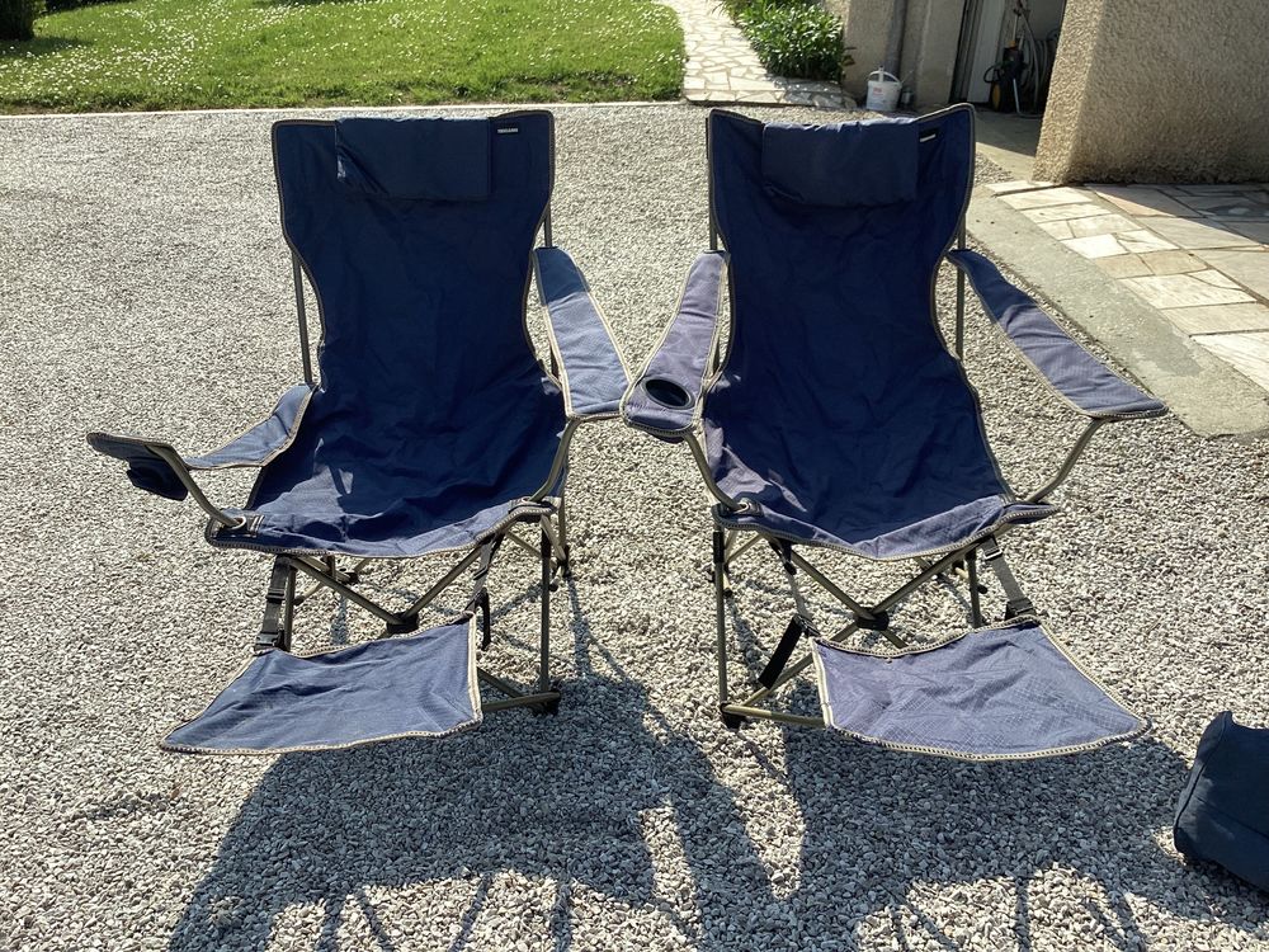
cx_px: 634
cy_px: 476
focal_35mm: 31
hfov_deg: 58.4
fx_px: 1136
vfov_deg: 45.4
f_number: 2.4
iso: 25
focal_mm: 3.3
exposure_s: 1/1199
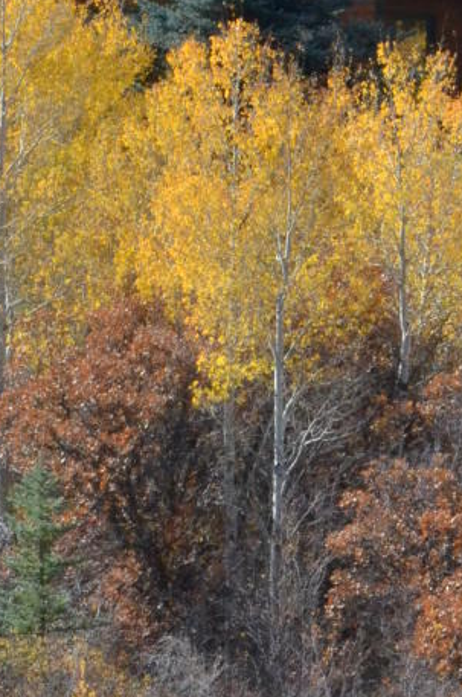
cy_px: 763
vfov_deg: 3.3
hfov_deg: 2.2
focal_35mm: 623
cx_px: 183
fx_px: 12041
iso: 1600
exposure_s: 1/1600
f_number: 14
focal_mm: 95
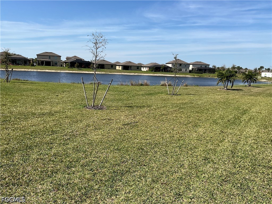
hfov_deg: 61.7
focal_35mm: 29
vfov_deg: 48.2
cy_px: 102
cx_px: 136
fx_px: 228
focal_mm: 3
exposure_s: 1/2320
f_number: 1.8
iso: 25
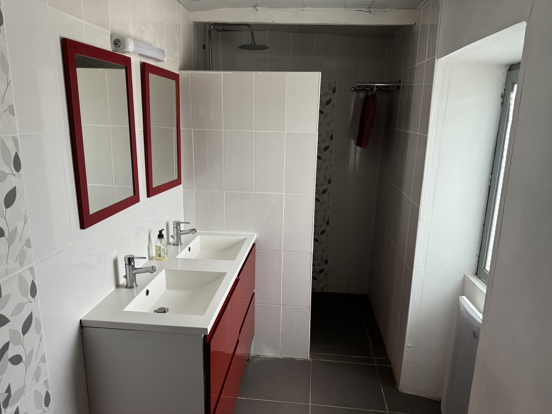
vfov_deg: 56.8
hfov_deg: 71.6
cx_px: 276
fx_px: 383
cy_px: 207
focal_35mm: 24
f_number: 1.78
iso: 200
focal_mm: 6.86
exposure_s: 1/95
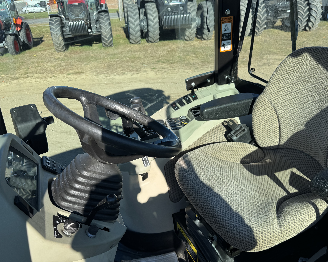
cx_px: 174
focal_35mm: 30
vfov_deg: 48.5
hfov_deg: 58.7
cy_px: 136
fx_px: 291
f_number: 1.78
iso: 80
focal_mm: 6.76
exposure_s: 1/1980
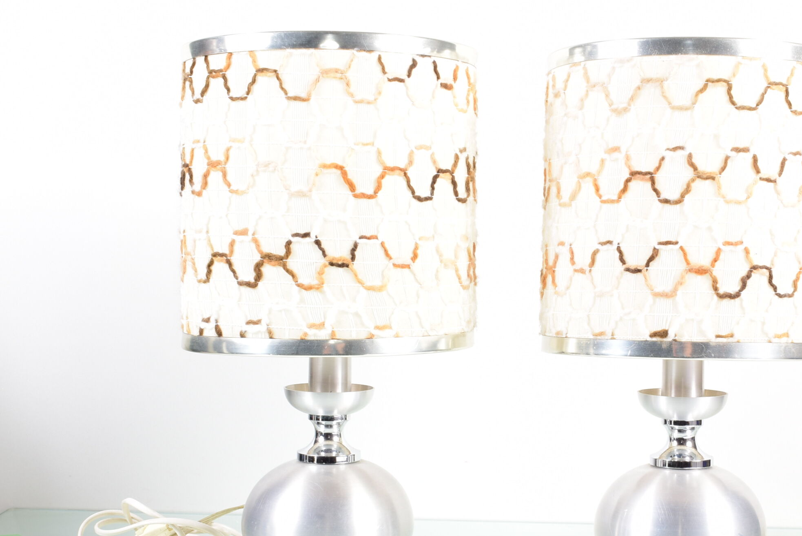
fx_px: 1578
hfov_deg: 28.4
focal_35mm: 71
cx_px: 512
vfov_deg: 19.3
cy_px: 326
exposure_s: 1/160
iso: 200
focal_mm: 31
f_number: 16
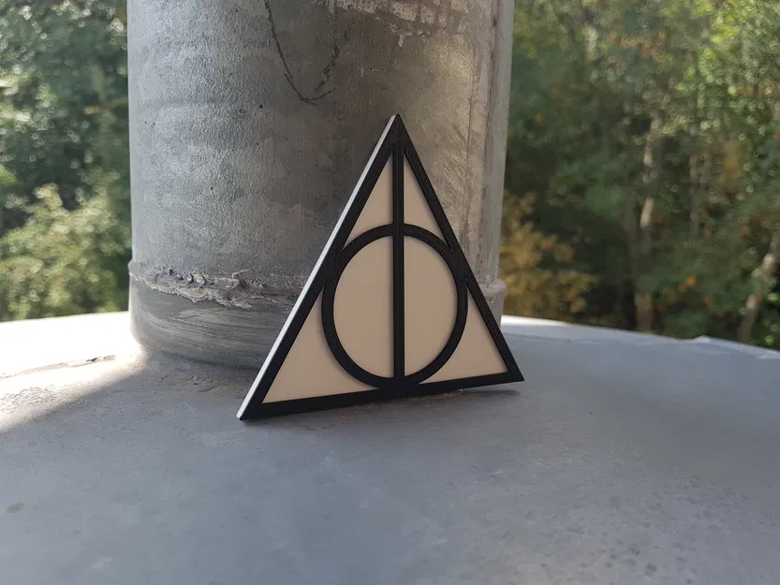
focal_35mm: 26
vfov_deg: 53.1
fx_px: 586
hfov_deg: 67.3
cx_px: 390
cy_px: 292
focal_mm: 4.2
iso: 50
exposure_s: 1/600
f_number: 1.7
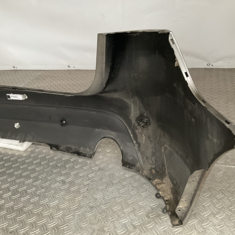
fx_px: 269
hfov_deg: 47.2
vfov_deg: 47.2
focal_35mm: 35
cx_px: 107
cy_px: 117
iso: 125
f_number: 1.8
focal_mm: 3
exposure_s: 1/50
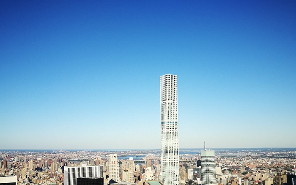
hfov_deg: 54.0
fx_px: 290
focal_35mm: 36
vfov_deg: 35.2
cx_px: 149
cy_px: 108
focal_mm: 4.5
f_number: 2.2
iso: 50
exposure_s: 1/1012
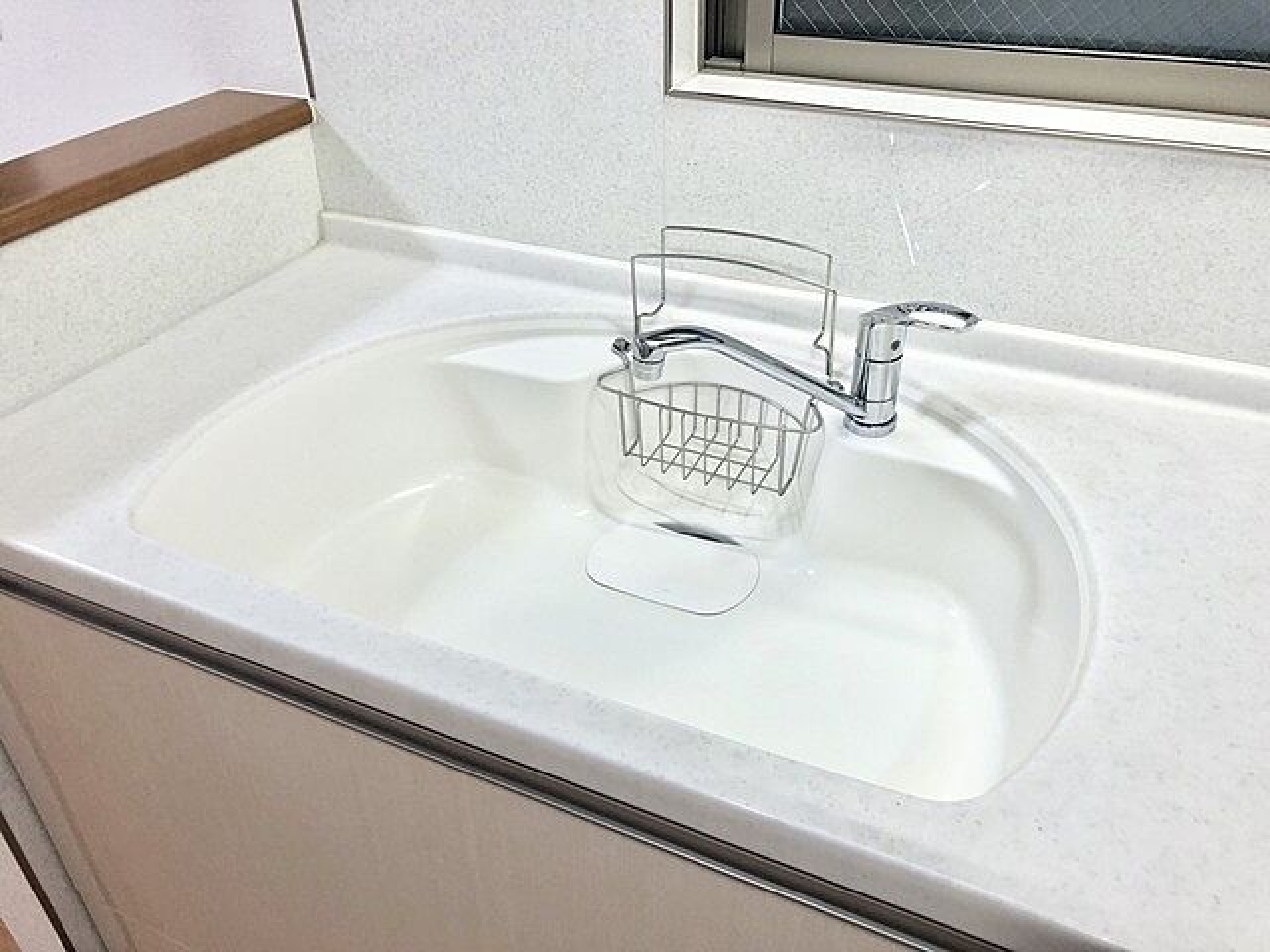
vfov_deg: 49.7
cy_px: 476
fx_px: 1027
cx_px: 635
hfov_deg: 63.4
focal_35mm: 28
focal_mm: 3.99
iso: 20
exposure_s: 1/33
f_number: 1.8
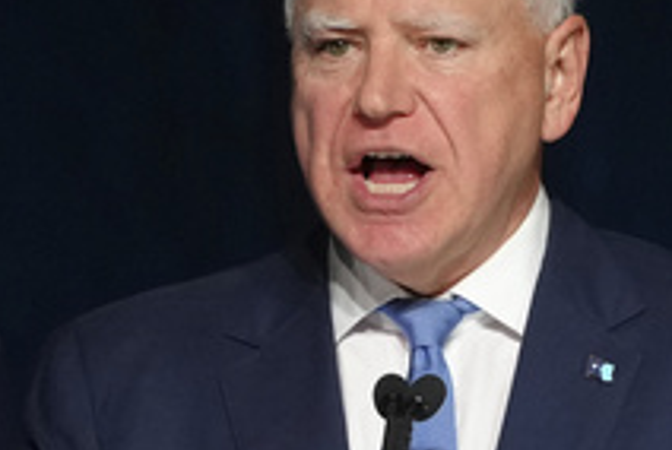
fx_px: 20281
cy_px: 312
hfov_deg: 1.9
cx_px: 158
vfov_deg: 1.3
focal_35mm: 1085
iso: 2000
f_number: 2.8
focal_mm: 300
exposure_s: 1/1250
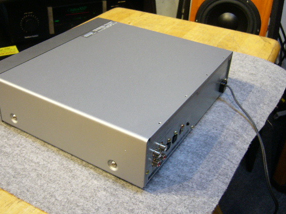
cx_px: 130
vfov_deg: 36.0
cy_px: 106
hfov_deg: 46.7
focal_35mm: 40
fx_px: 330
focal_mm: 5.8
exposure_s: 1/8
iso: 125
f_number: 2.8
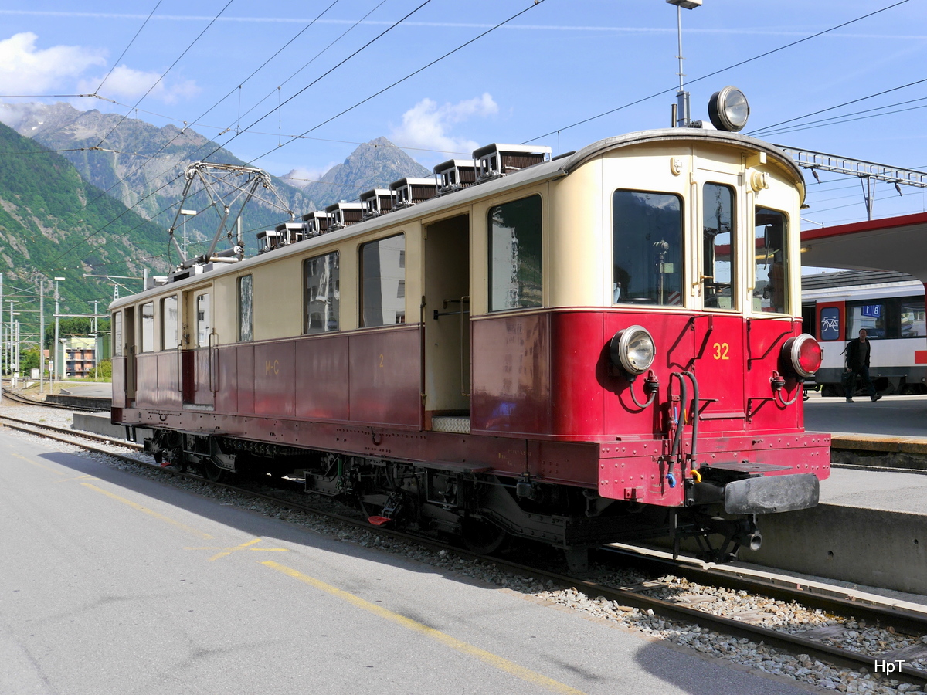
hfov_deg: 49.0
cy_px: 348
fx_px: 1018
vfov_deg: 37.7
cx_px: 464
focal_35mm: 38
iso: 160
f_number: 7.1
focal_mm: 19
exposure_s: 1/320
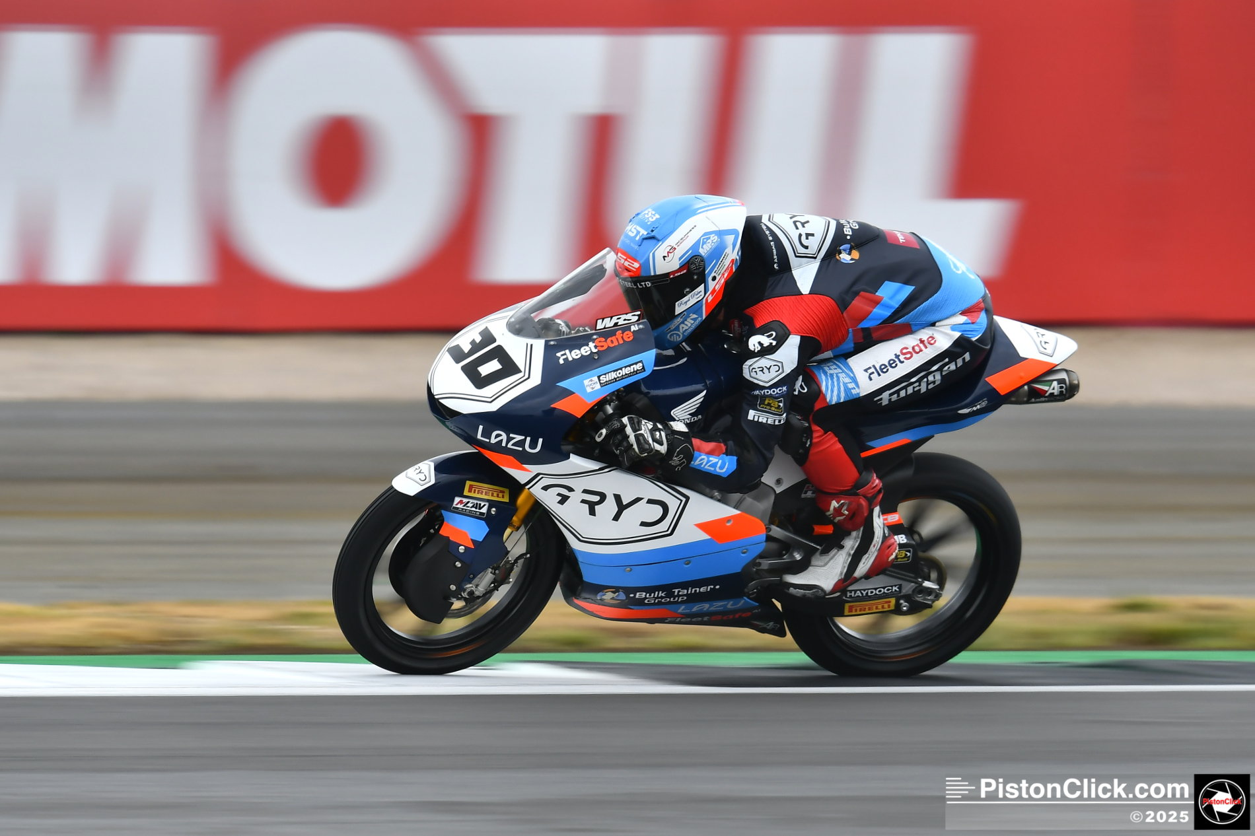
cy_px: 418
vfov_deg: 3.1
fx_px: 15684
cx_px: 628
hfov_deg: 4.6
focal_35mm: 450
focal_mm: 300
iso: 180
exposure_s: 1/400
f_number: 6.3
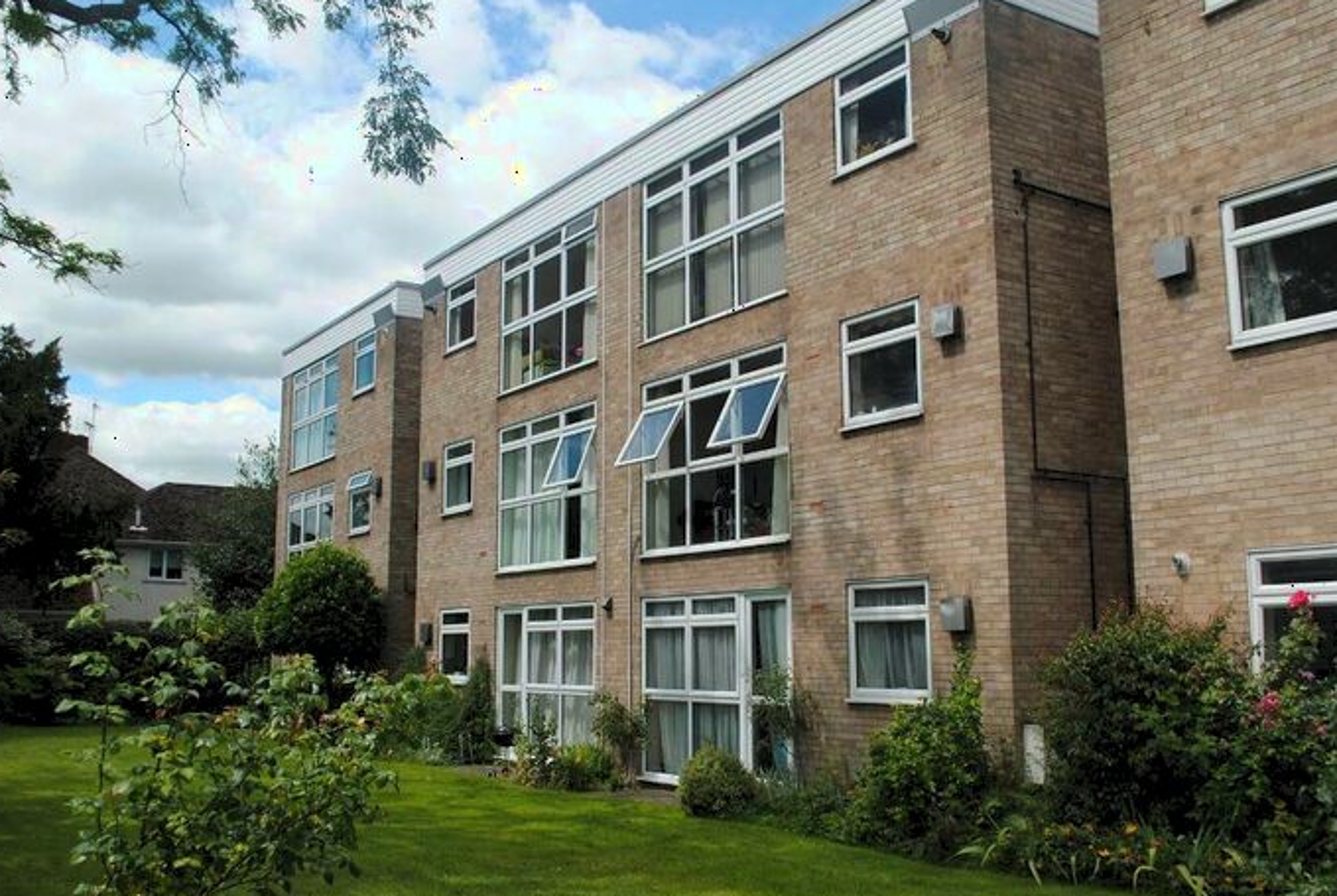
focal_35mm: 34
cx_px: 662
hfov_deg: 55.7
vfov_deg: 39.0
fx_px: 1265
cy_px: 442
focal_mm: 22
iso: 100
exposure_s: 1/160
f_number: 6.3
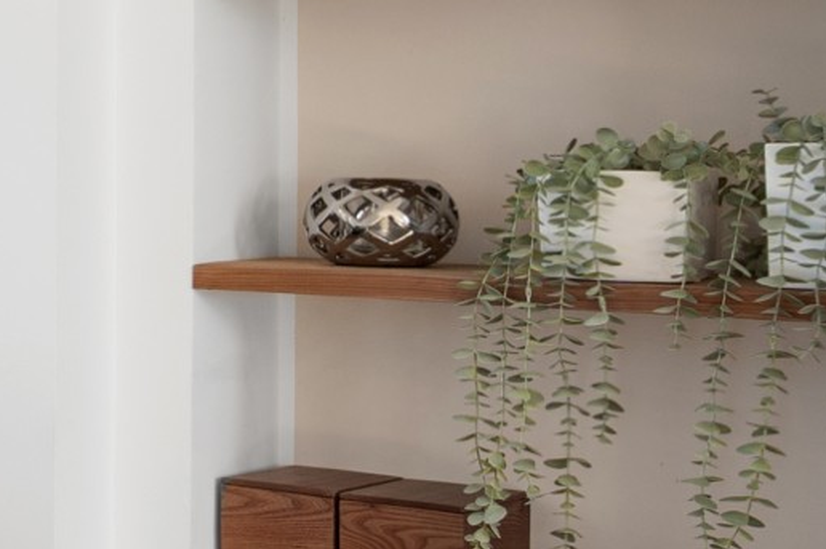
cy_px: 150
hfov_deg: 14.8
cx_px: -1066
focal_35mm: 96
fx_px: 2198
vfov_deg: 14.2
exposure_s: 1/5
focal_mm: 16.5
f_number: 11
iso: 200
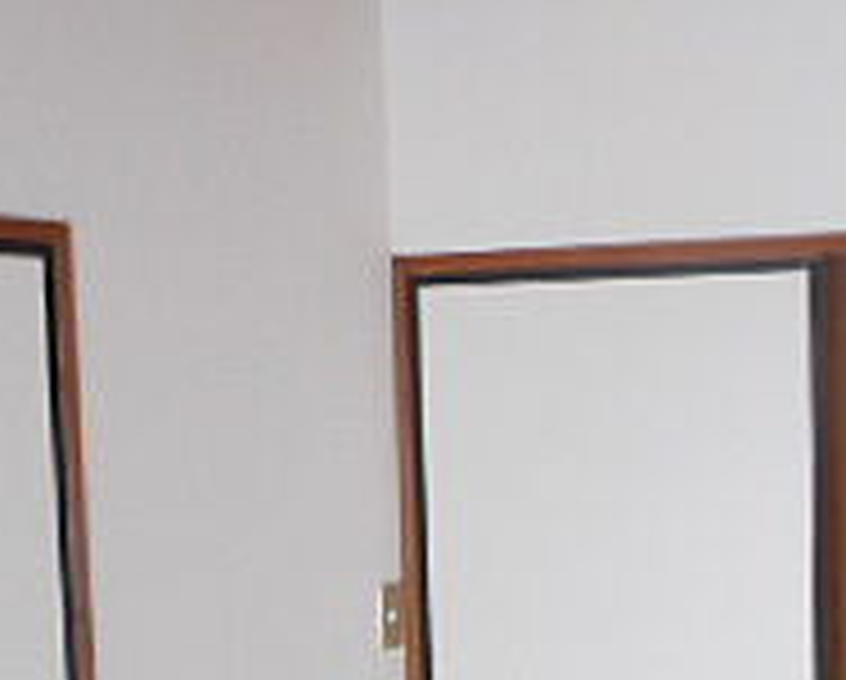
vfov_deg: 18.1
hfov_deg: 22.4
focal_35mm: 83
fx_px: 2081
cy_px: 680
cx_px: 756
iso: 140
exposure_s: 1/30
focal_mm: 4.5
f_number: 3.7
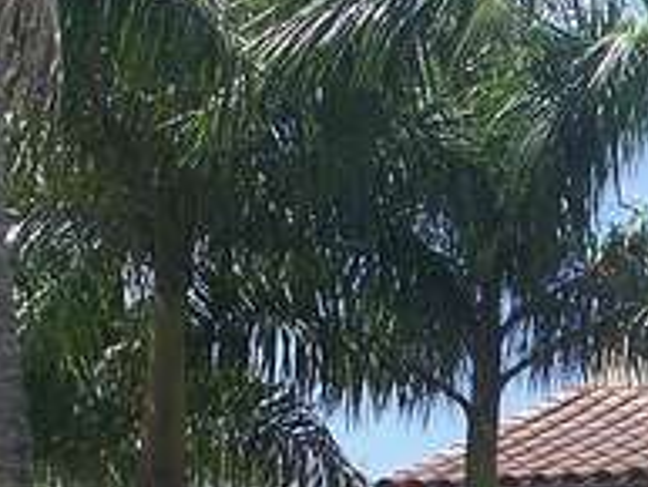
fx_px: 2866
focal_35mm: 153
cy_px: 853
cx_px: 907
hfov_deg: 12.4
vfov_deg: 9.3
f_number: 4
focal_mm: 7.8
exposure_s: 1/400
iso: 64
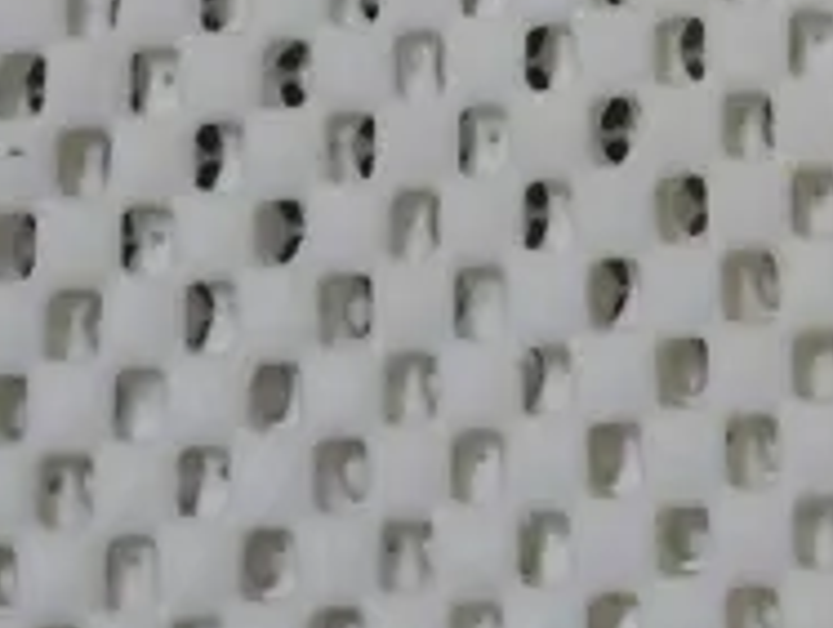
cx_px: 815
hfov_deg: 11.9
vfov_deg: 8.3
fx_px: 3954
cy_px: -924
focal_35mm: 164
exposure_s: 1/80
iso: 200
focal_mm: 15
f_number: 5.6
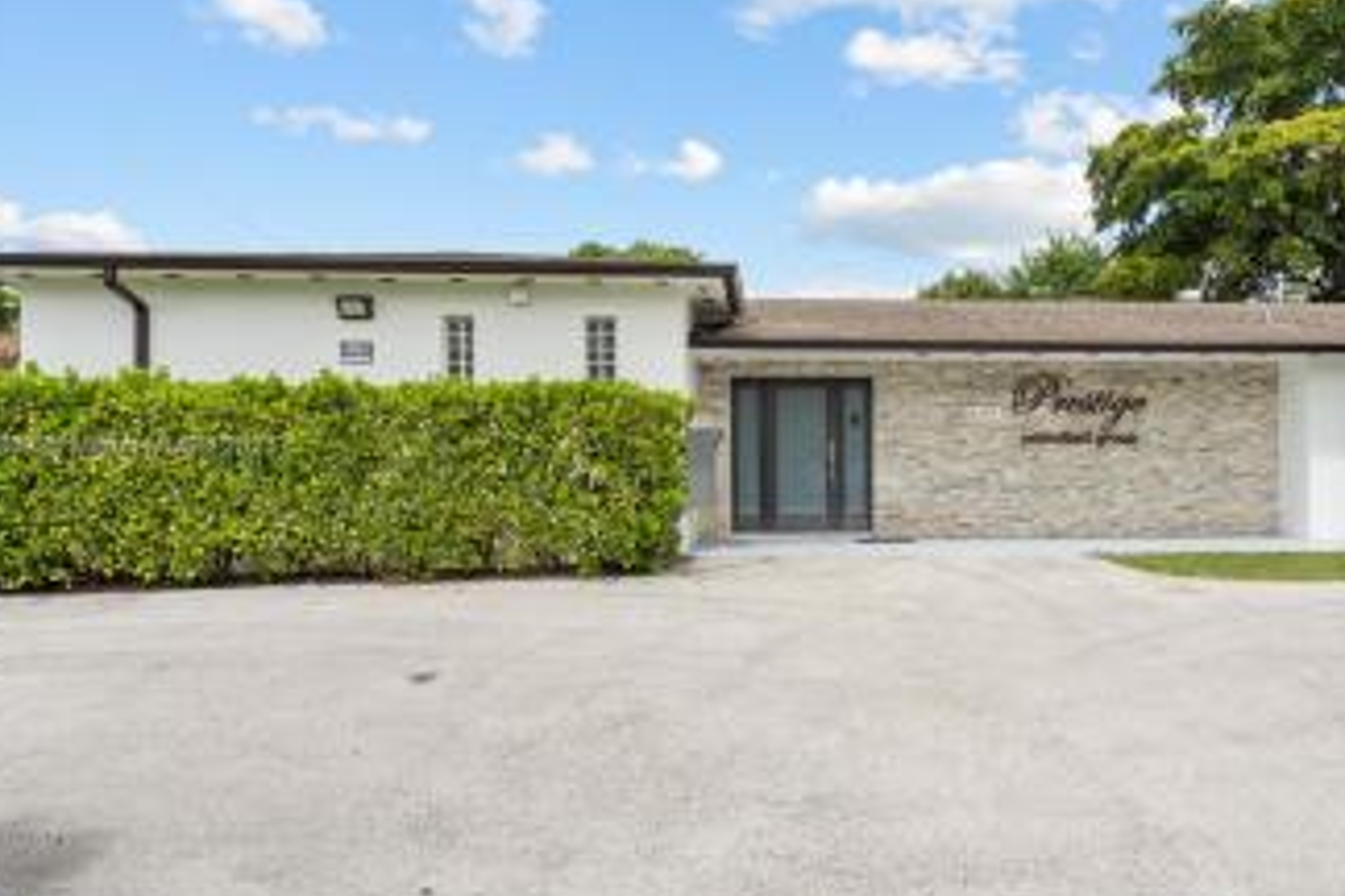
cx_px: 839
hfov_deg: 70.4
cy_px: 448
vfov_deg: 51.3
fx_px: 934
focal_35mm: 25
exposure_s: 1/1000
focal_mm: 18
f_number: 9
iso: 640
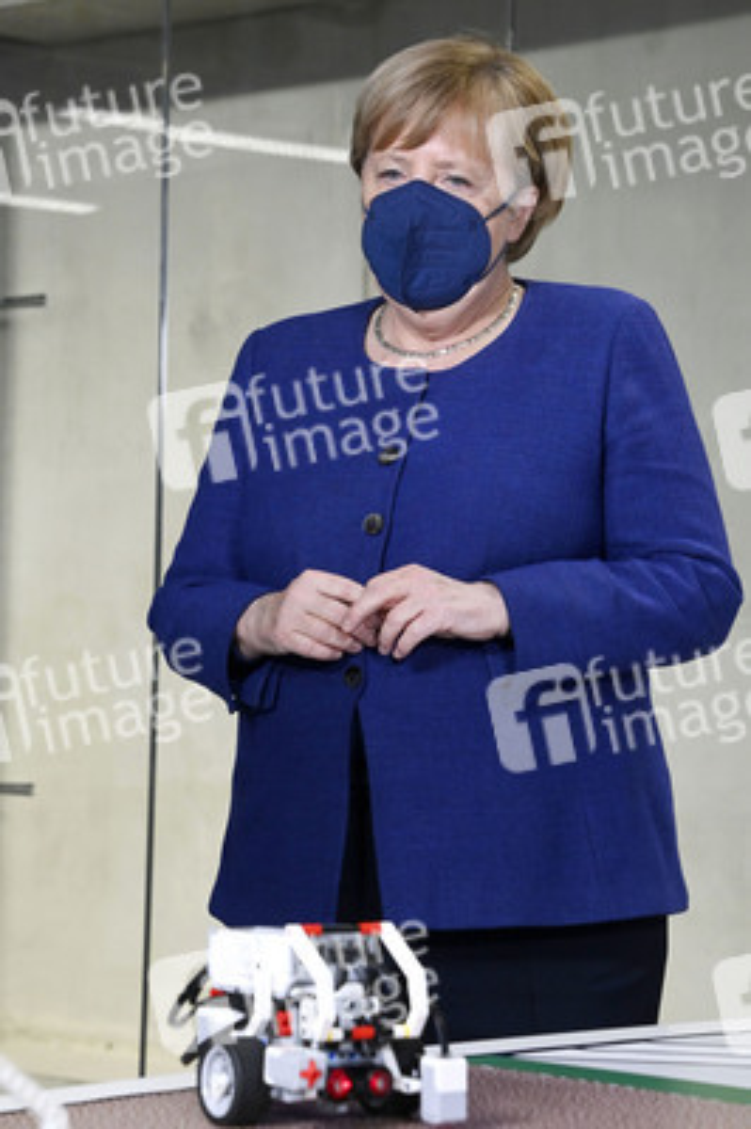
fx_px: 2884
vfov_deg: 22.2
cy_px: 564
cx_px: 376
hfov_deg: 14.8
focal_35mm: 92
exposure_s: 1/250
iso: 3200
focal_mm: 92
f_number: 8
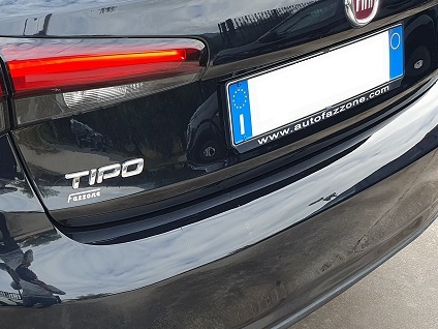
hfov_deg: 36.0
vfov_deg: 29.6
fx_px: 620
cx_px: 27
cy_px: 190
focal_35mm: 49
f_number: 2.4
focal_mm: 4.32
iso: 50
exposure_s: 1/151
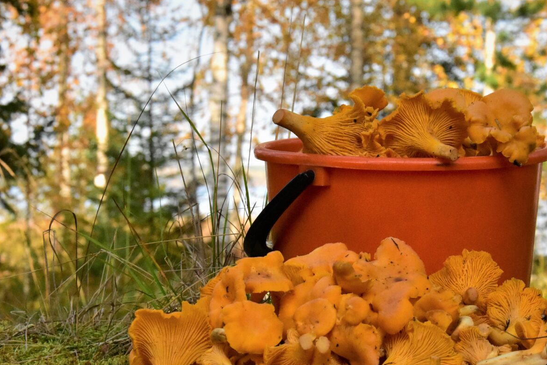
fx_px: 1550
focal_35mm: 102
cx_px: 329
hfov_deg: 20.0
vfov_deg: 13.4
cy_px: 249
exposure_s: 1/4000
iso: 4500
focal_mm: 40
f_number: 8
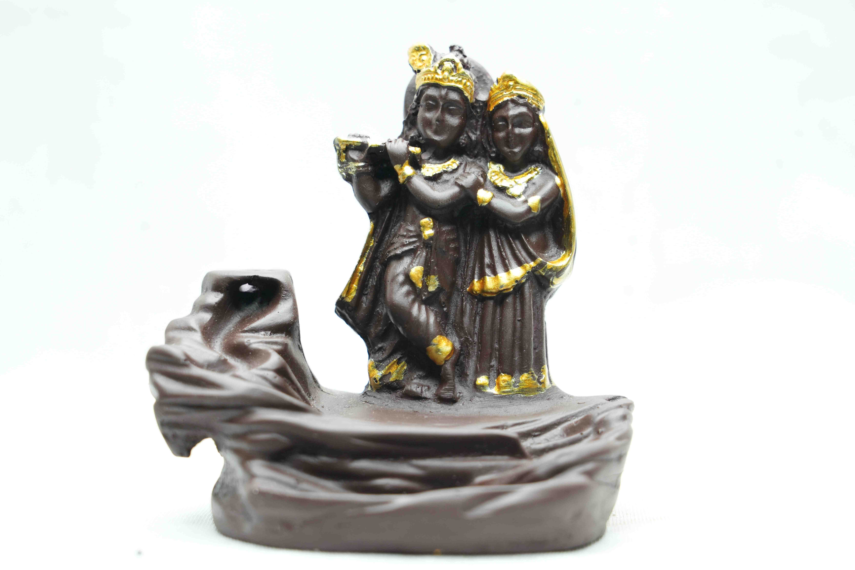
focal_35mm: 105
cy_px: 285
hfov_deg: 19.5
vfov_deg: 13.0
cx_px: 428
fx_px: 2494
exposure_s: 1/50
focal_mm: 105
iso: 1000
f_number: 7.1
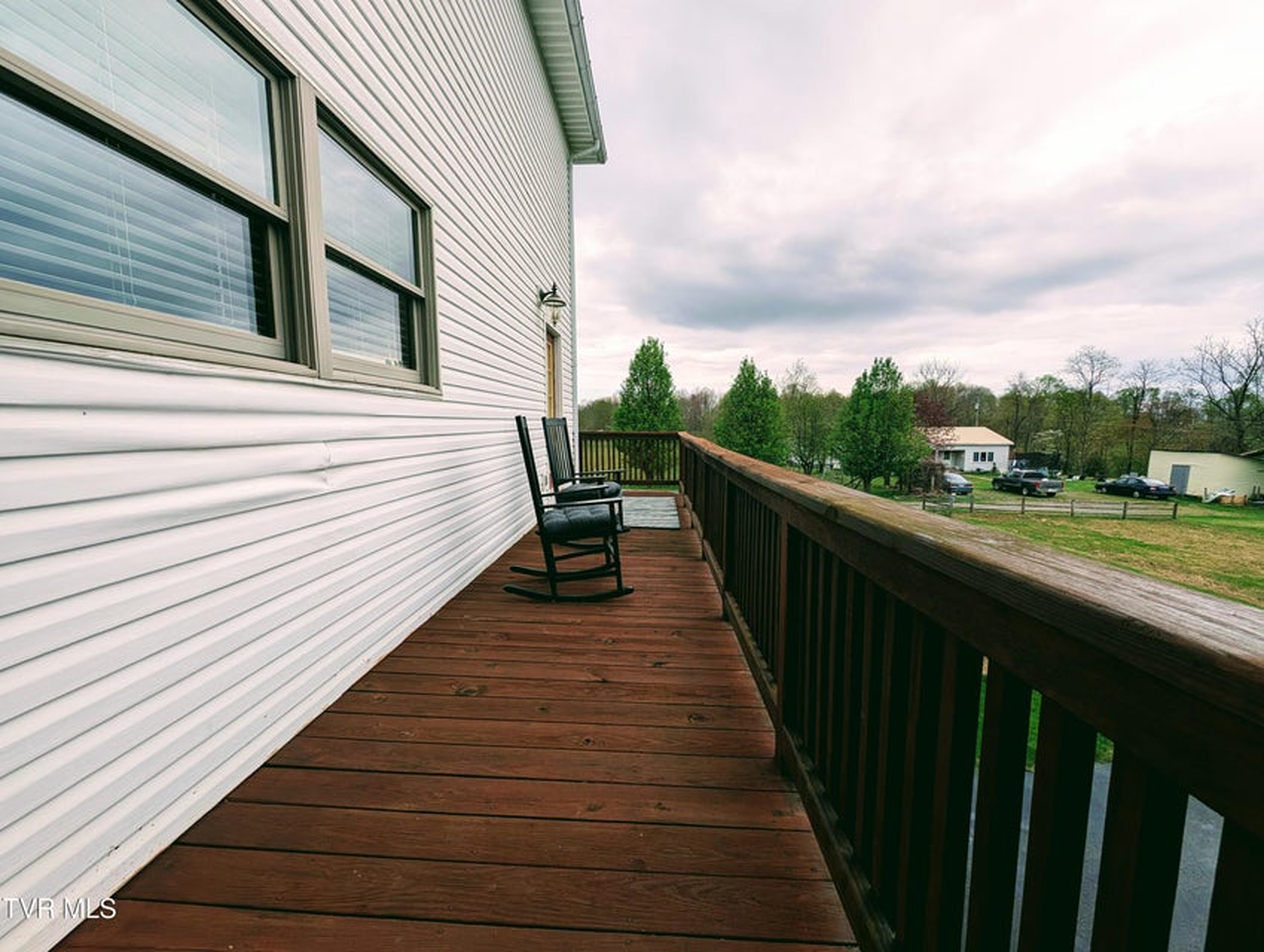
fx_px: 439
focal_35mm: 12
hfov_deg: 110.5
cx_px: 632
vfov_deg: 94.6
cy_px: 476
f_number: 1.95
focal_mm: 2.23
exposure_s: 1/1495
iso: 41
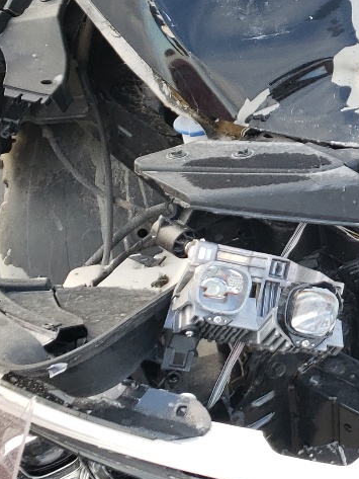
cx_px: 677
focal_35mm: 88
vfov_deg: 22.2
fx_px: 1216
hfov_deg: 14.5
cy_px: 169
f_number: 1.5
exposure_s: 1/120
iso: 52
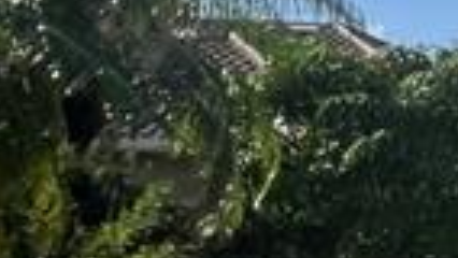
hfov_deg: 10.9
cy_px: 332
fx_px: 1239
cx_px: 1442
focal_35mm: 102
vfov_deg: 11.6
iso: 32
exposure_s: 1/1815
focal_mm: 1.57
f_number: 1.8
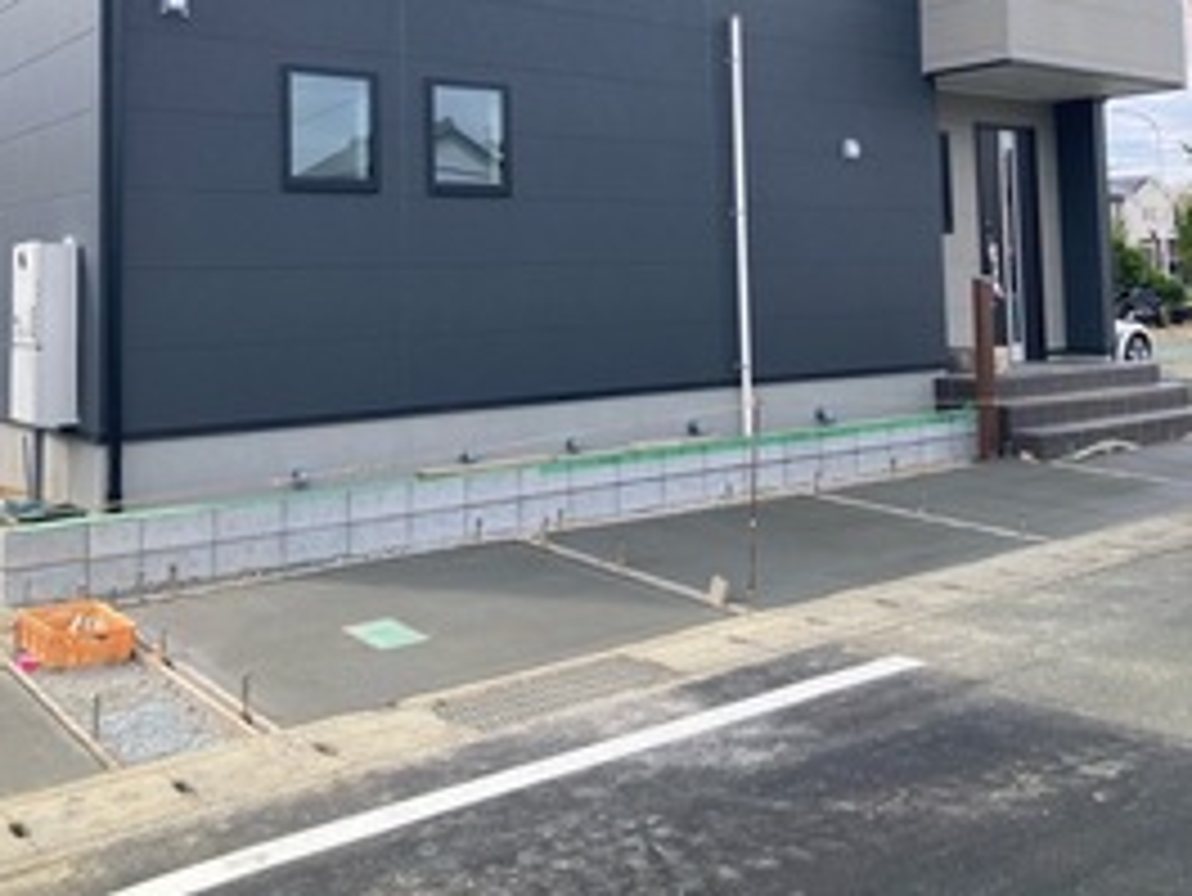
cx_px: 589
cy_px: 194
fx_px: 1309
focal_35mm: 38
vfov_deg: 36.6
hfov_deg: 49.0
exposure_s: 1/972
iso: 20
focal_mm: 3.99
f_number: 1.8
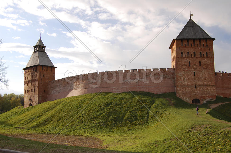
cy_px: 76
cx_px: 116
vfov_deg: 34.1
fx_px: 250
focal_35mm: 39
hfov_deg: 49.6
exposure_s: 1/100
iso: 200
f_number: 8
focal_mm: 26
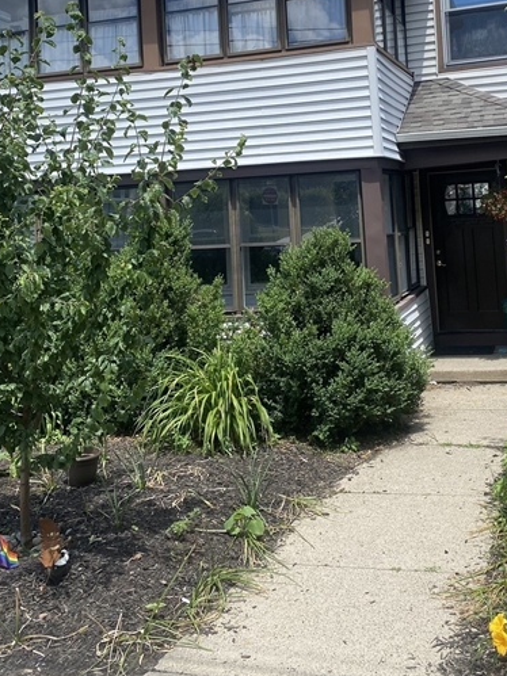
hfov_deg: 35.8
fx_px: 781
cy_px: 182
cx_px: 306
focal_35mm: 40
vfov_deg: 45.4
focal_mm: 4.25
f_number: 1.8
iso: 32
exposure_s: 1/1653
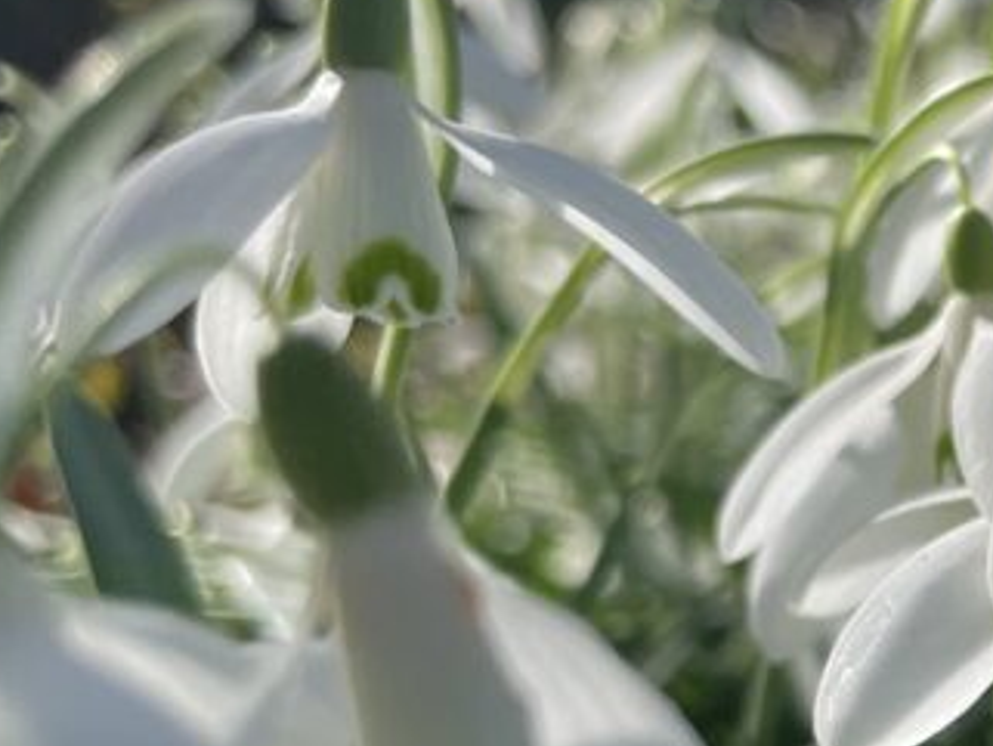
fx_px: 2382
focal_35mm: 83
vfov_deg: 17.7
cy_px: 548
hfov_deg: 21.1
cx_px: 1336
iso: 32
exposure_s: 1/2053
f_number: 1.6
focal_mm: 4.2
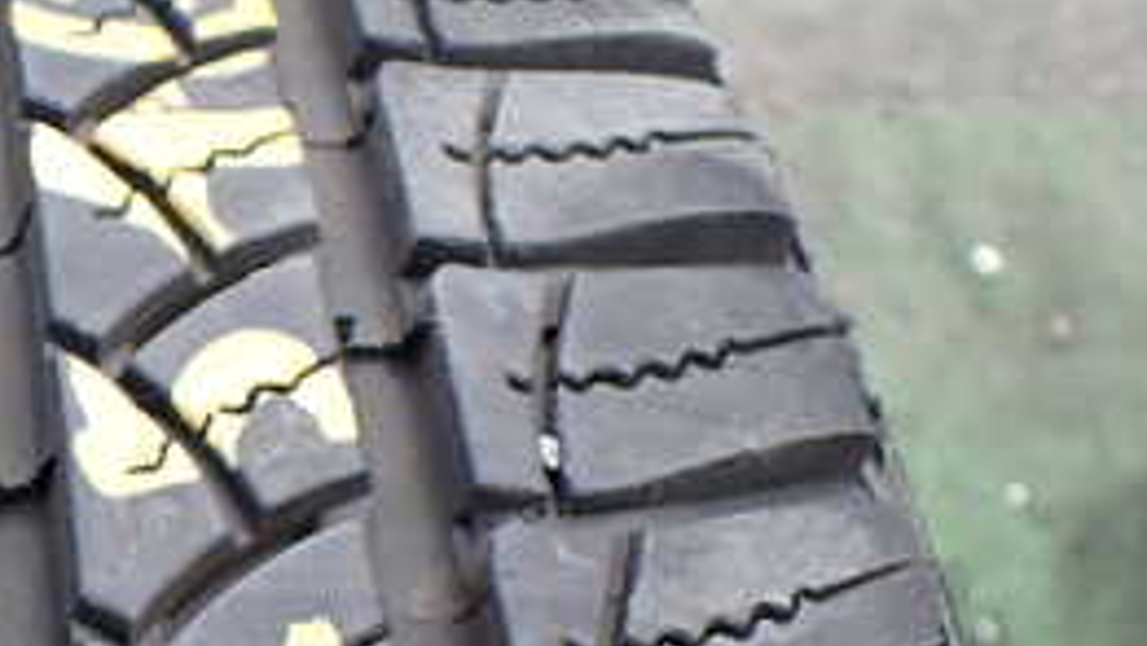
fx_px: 2282
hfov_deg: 25.8
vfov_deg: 15.9
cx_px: -163
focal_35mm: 75
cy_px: 593
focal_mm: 5.4
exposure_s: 1/160
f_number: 2.3
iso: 100
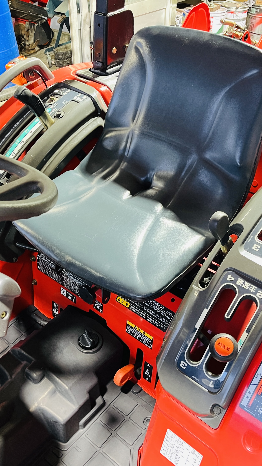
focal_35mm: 38
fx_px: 469
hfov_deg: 31.2
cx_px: 120
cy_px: 232
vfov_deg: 52.8
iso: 500
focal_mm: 5.1
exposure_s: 1/30
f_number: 1.6
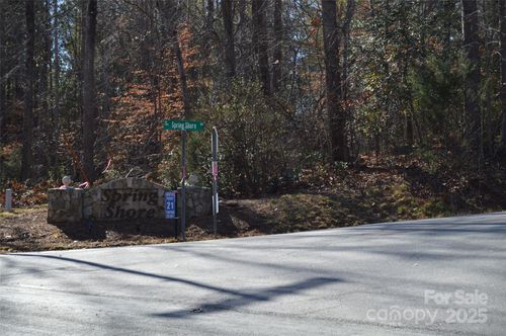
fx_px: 1158
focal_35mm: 82
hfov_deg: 24.6
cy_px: 168
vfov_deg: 16.5
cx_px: 253
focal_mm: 55
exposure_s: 1/160
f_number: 6.3
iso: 100
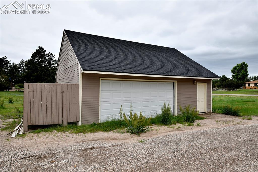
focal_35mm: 24
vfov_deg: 53.1
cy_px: 86
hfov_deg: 73.8
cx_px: 129
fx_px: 172
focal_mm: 24
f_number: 10
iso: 500
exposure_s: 1/200
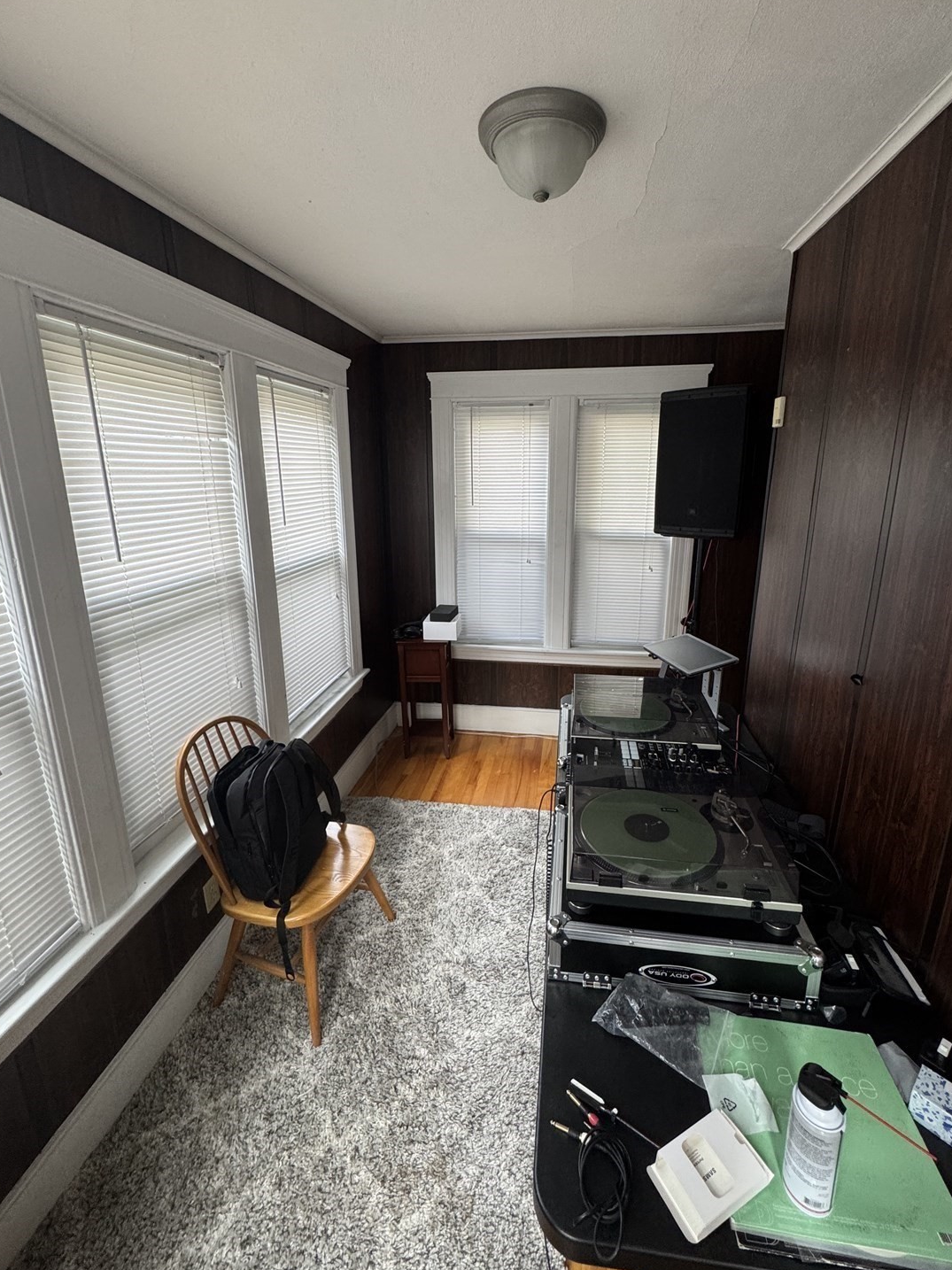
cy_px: 600
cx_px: 497
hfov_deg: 81.7
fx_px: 550
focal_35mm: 15
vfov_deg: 98.1
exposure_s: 1/60
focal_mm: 2.22
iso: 200
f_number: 2.2
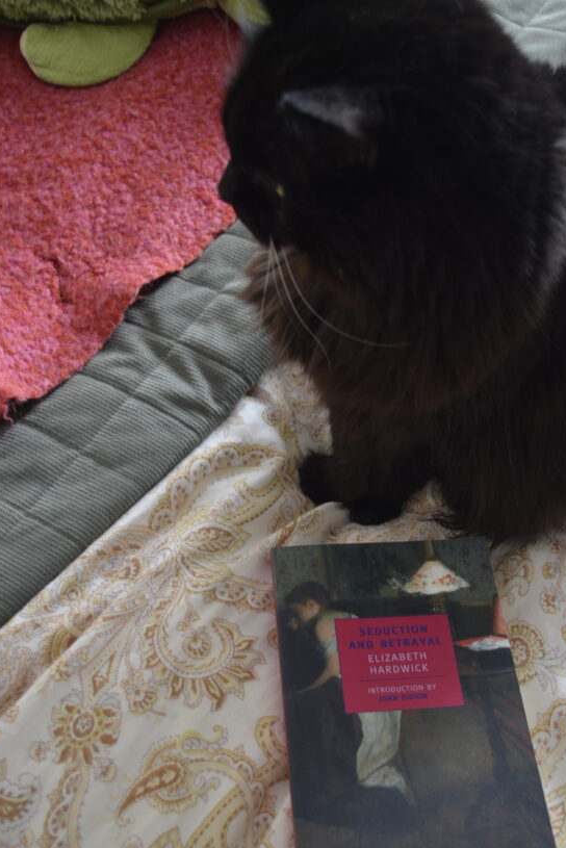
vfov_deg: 40.3
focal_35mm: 49
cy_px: 449
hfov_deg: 27.5
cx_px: 349
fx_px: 1155
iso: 400
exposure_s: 1/8
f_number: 4.2
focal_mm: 26
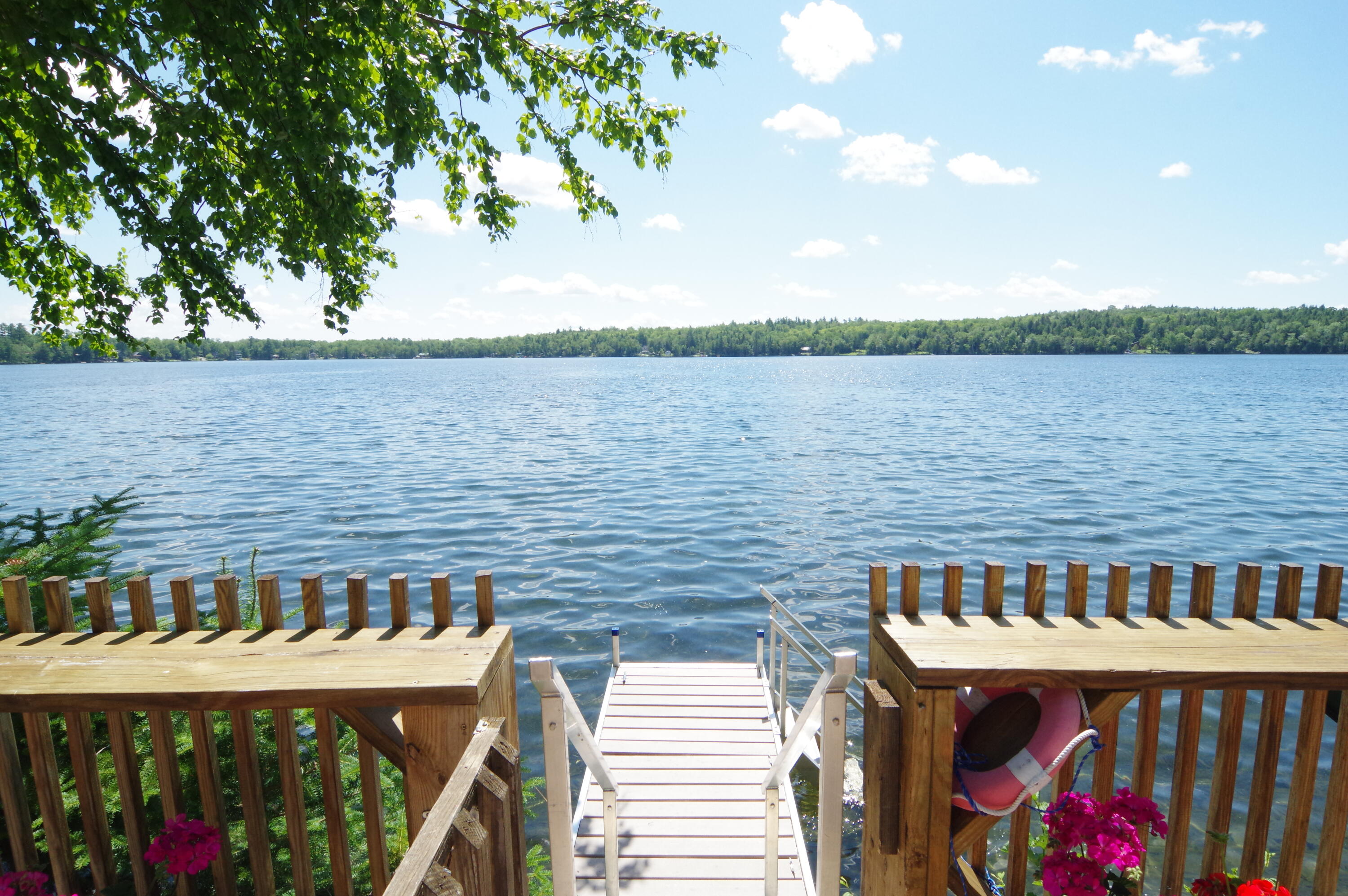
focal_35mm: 18
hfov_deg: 90.1
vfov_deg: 67.3
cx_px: 674
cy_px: 448
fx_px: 673
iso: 1250
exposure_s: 1/400
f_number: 16
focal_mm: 12
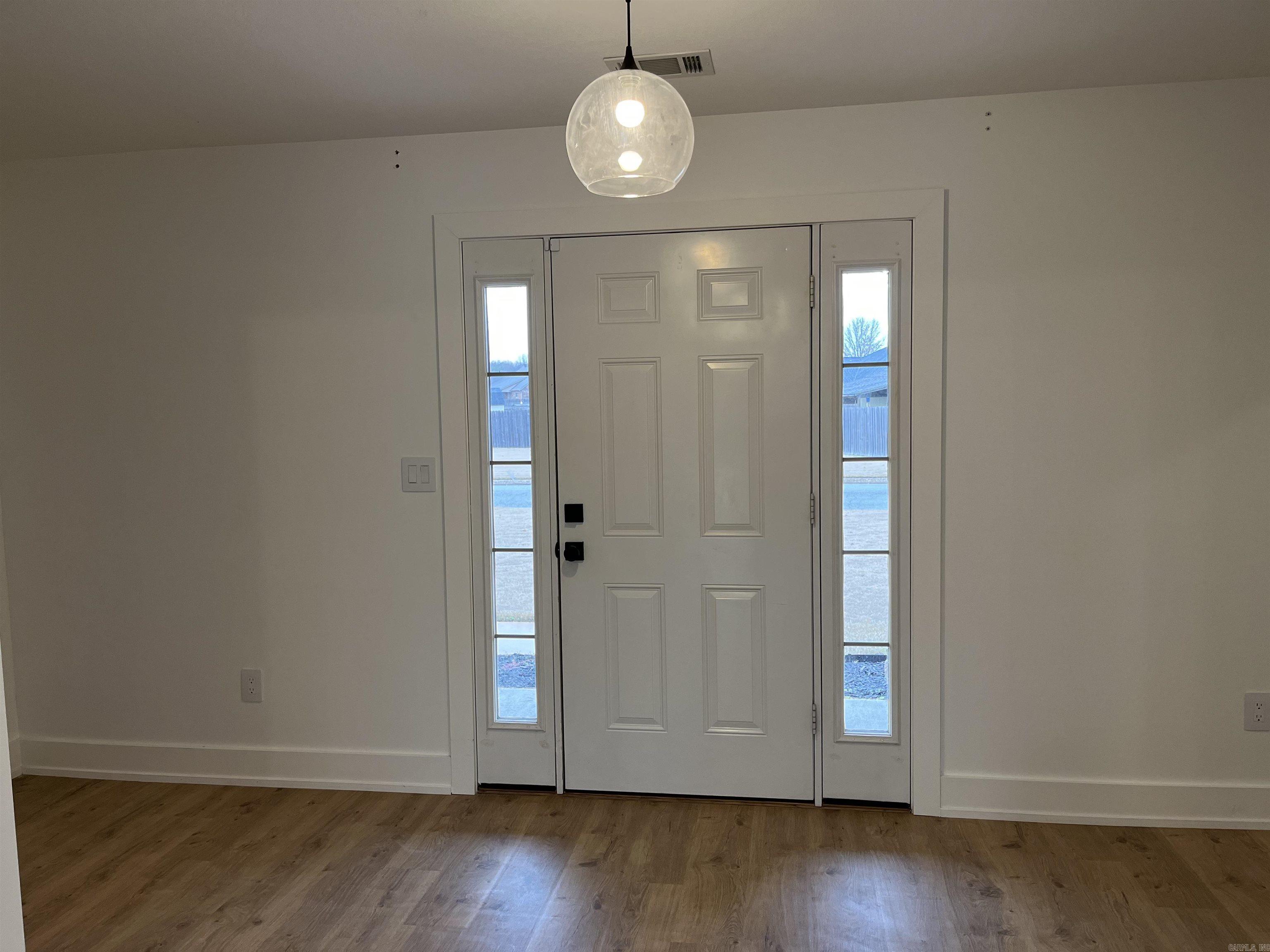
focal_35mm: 26
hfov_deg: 67.3
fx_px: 954
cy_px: 476
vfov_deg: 53.1
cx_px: 635
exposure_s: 1/120
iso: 125
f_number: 1.6
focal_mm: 5.1
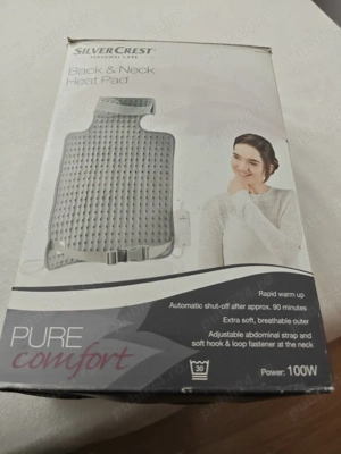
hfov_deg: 58.9
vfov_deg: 73.9
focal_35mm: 23
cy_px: 227
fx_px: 302
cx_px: 170
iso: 1000
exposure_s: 1/400
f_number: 1.6
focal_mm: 6.06
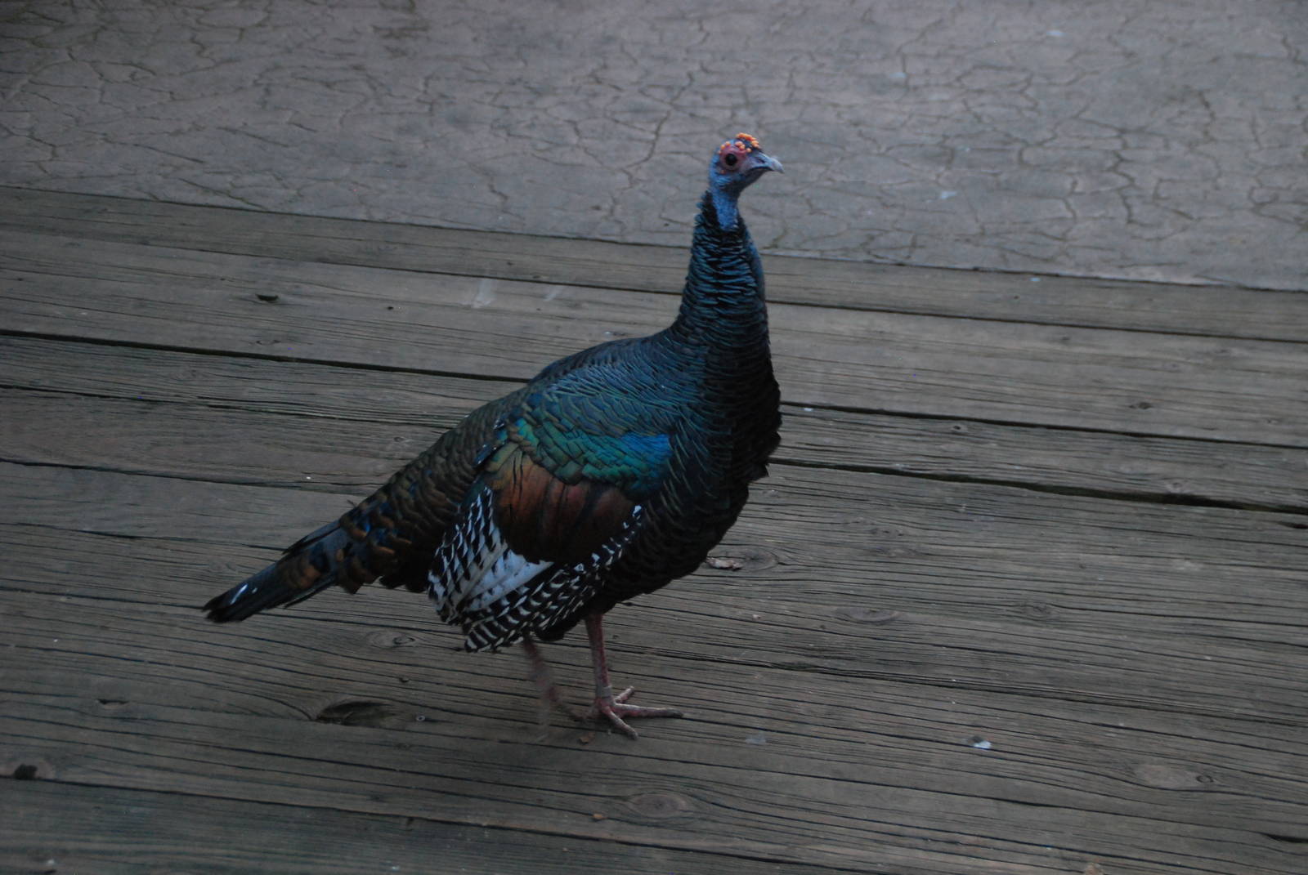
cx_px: 654
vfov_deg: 19.0
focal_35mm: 72
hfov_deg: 28.0
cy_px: 438
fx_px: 2619
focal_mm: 48
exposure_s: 1/30
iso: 1000
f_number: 4.8
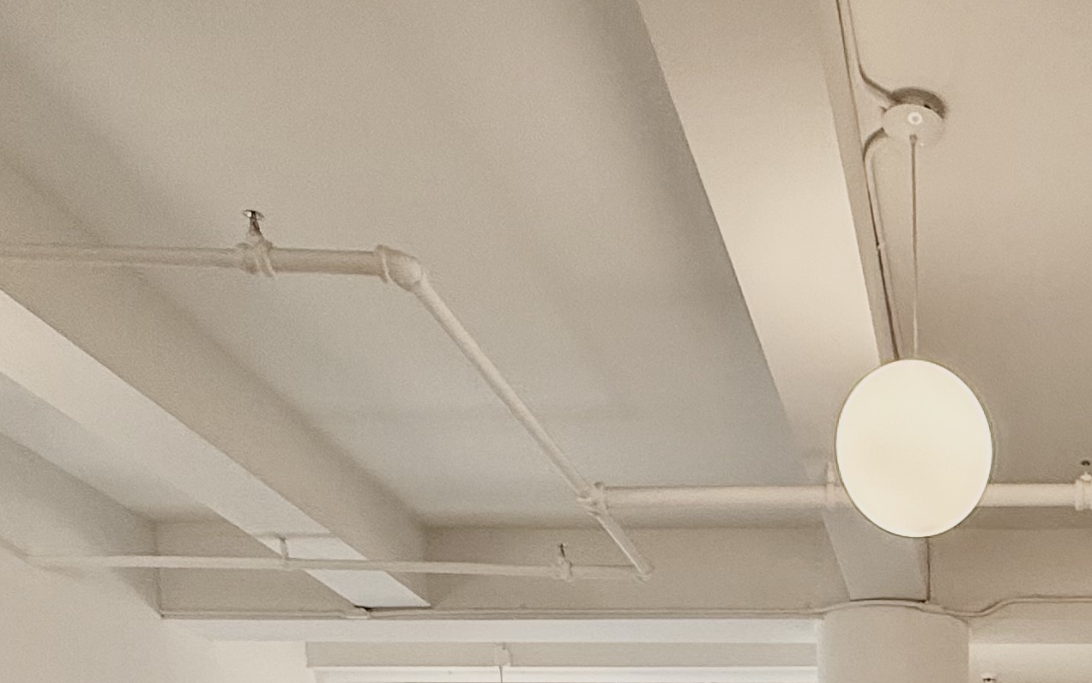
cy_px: 1224
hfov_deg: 38.7
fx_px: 1399
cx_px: 1042
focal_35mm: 47
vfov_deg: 20.0
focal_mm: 2.22
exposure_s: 1/120
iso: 125
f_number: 2.2
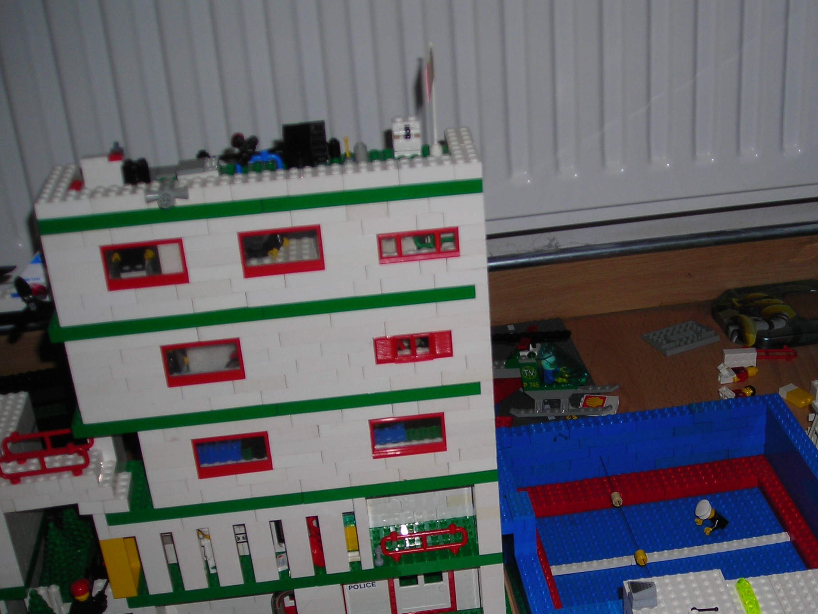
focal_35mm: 54
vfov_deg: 26.9
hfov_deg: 35.1
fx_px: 1276
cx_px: 561
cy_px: 401
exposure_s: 1/60.1
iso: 50
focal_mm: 6.3
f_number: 3.2
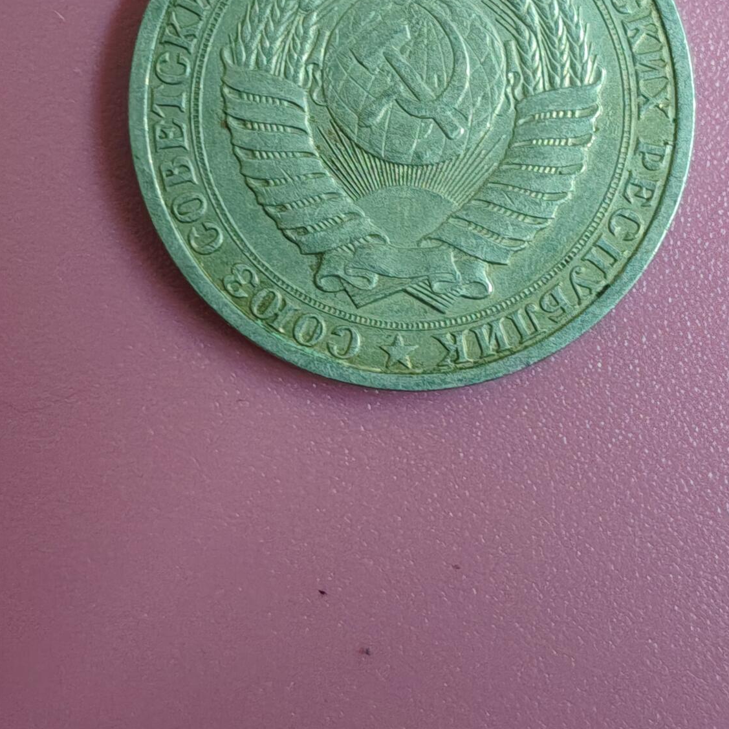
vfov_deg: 23.8
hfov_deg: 24.0
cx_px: 382
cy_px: 193
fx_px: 1715
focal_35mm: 72
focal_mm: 4.84
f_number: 1.88
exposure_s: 1/50
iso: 1088
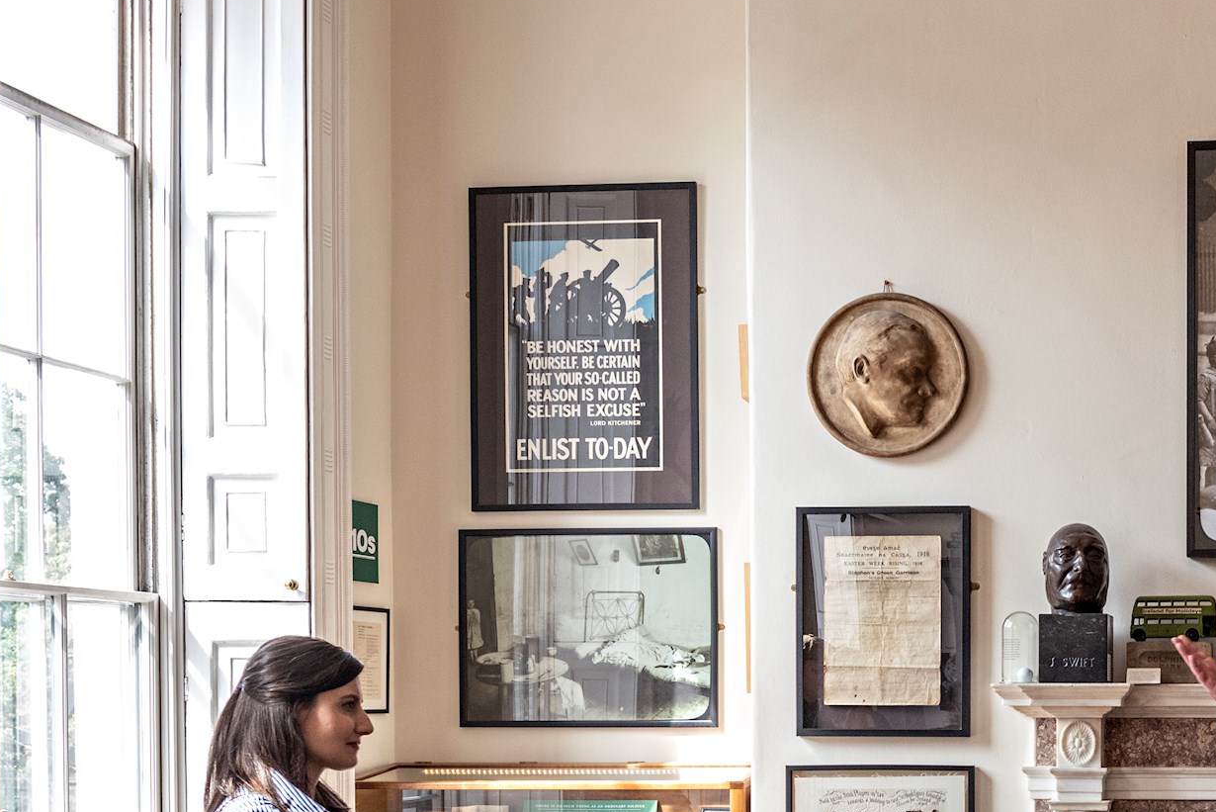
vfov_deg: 22.3
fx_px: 1993
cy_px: 762
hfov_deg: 32.1
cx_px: 1115
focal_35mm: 59
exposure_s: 1/250
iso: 1000
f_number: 6.3
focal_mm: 28
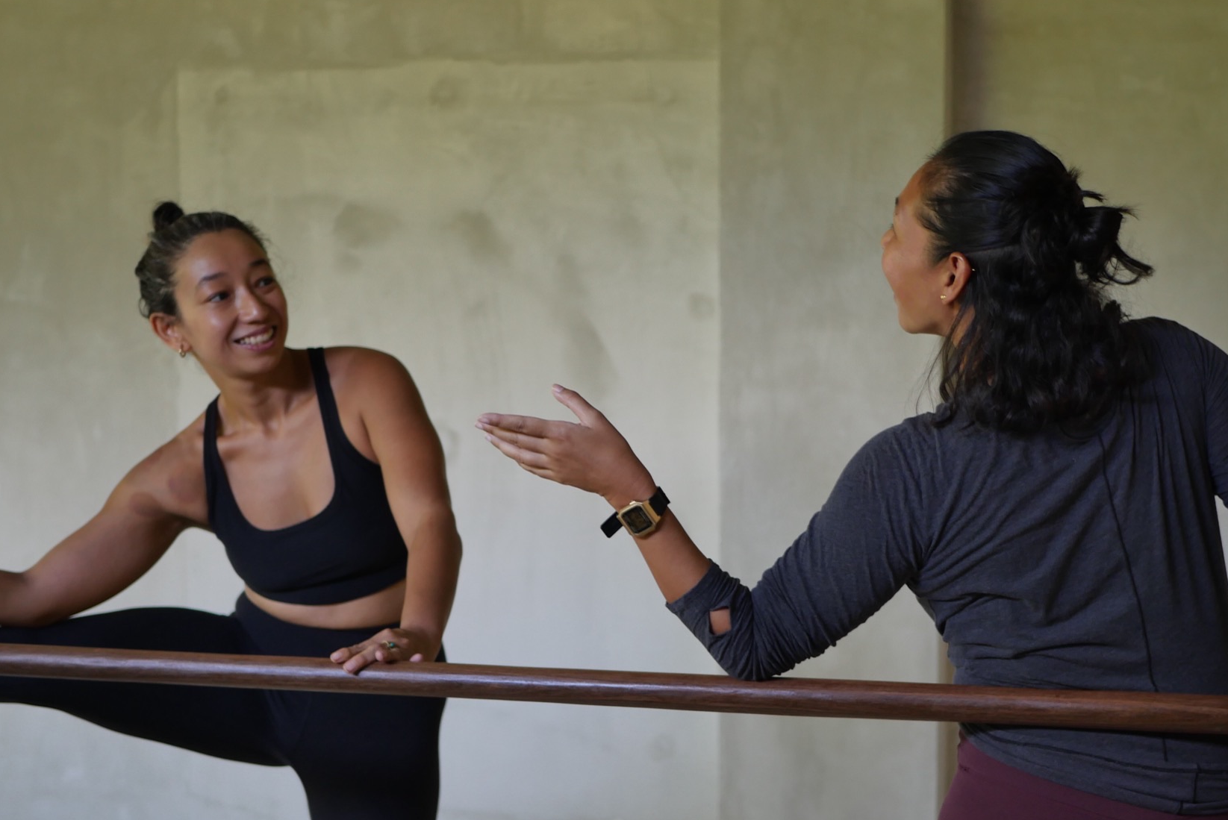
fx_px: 2116
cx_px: 672
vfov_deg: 21.9
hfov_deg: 32.3
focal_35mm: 62
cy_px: 466
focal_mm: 25
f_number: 1.7
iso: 250
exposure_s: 1/60
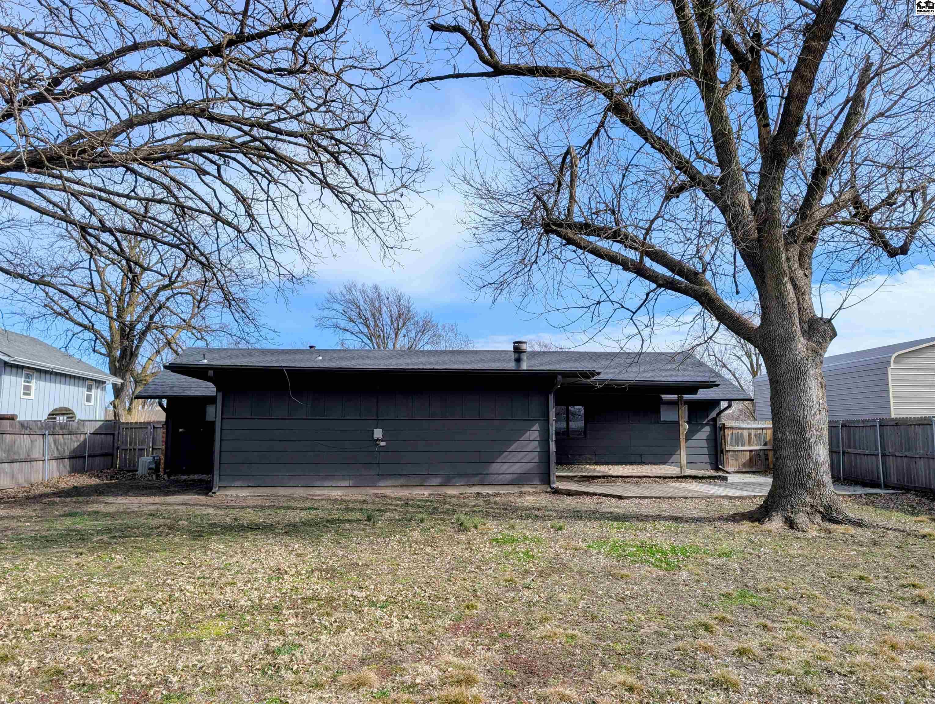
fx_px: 649
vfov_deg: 56.9
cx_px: 468
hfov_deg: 71.5
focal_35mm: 24
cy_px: 352
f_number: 1.68
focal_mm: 6.9
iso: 21
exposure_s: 1/968
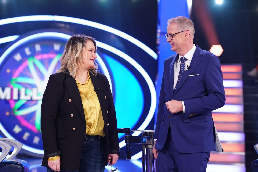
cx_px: 129
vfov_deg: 11.0
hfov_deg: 16.4
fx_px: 896
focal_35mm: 125
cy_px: 86
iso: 2500
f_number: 4
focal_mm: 125
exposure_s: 1/200
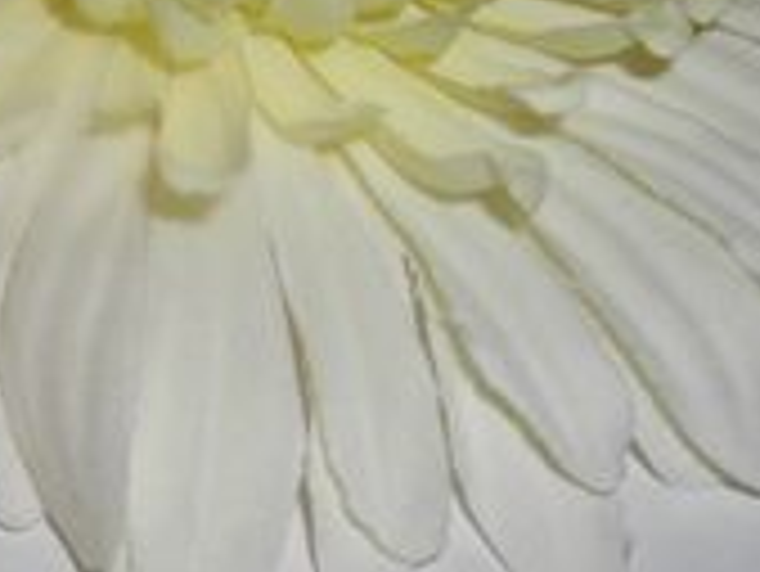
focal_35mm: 85
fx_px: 1868
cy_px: 185
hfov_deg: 22.5
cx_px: 81
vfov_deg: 17.3
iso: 200
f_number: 2.9
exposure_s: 1/50
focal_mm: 5.7
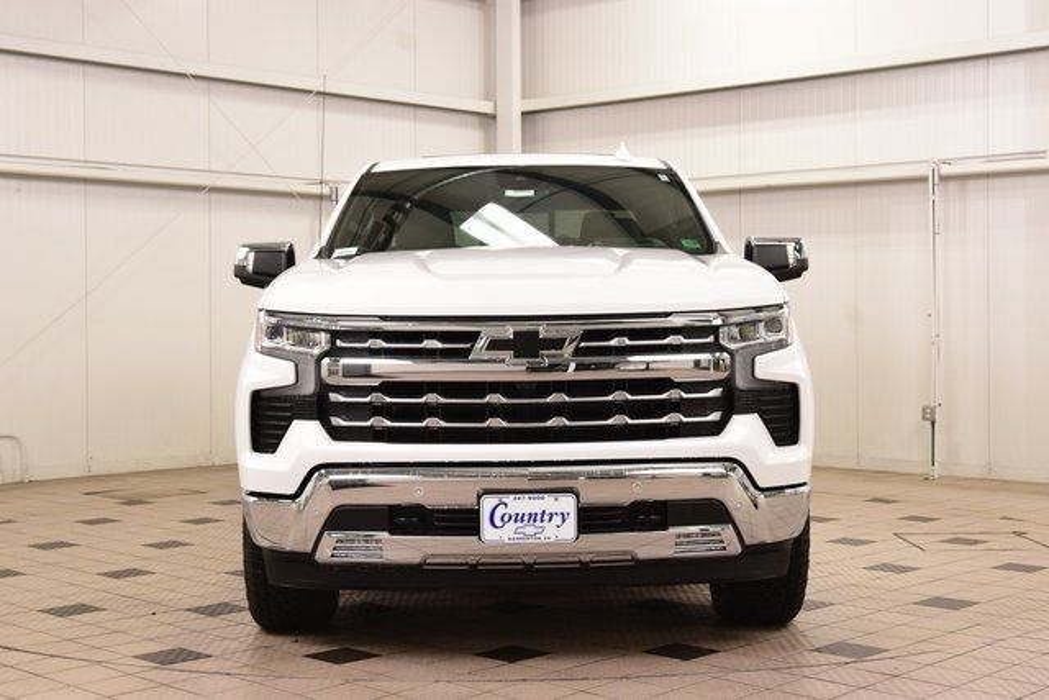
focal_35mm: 54
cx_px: 524
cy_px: 350
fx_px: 1574
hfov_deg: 36.9
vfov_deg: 25.1
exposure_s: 1/60
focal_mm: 36
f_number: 8
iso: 1250
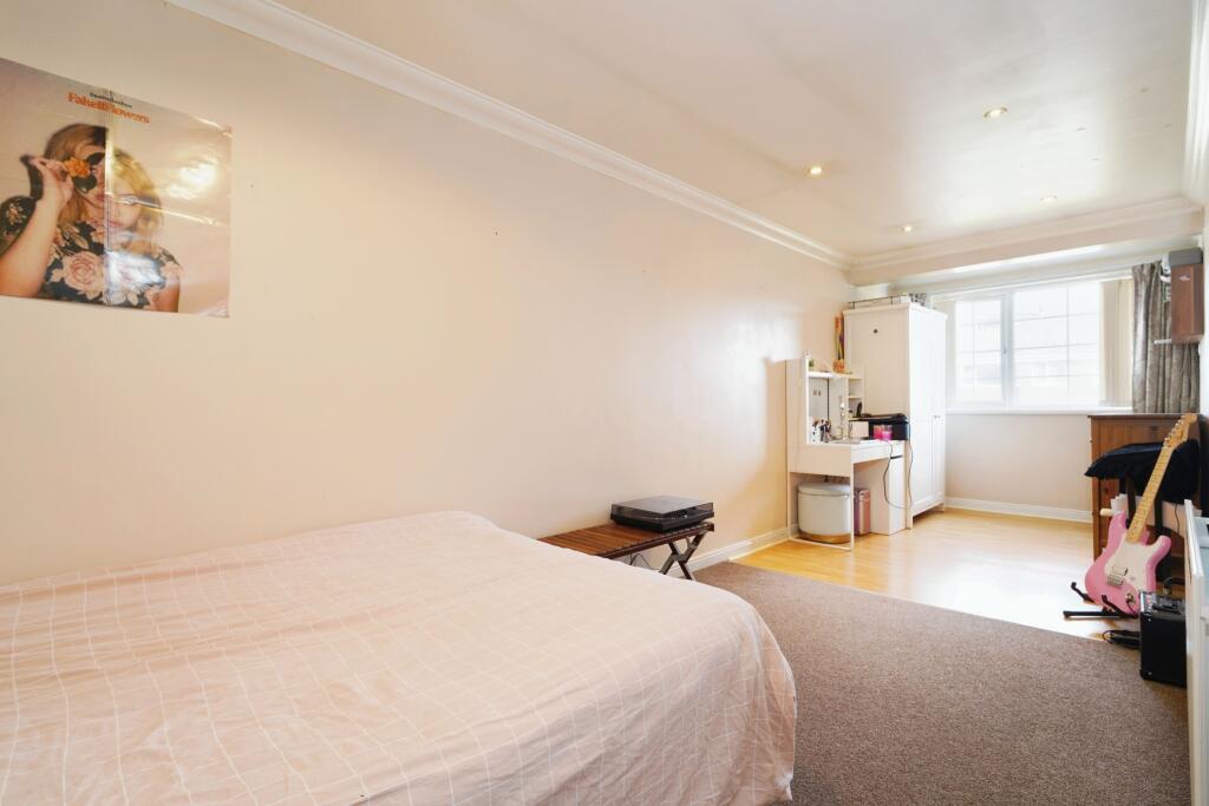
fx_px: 537
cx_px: 604
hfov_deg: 96.7
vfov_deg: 73.8
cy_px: 403
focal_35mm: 16
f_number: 8
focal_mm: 16
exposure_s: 1/3
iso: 160
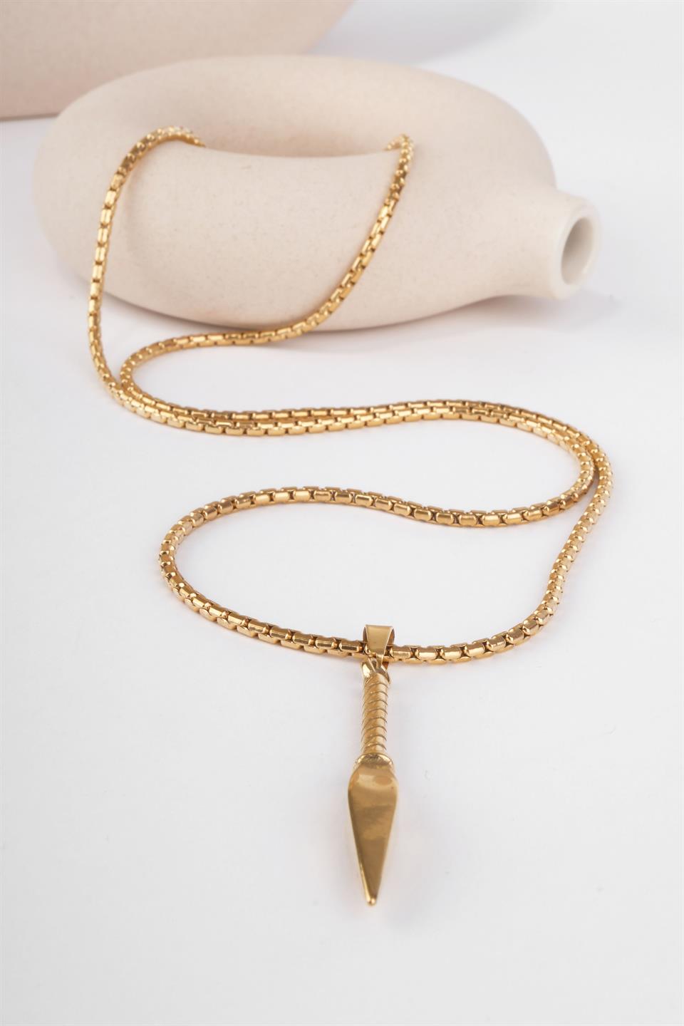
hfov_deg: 20.3
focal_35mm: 67
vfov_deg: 30.1
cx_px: 342
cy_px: 513
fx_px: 1909
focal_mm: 44.7
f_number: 22
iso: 400
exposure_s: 1/160
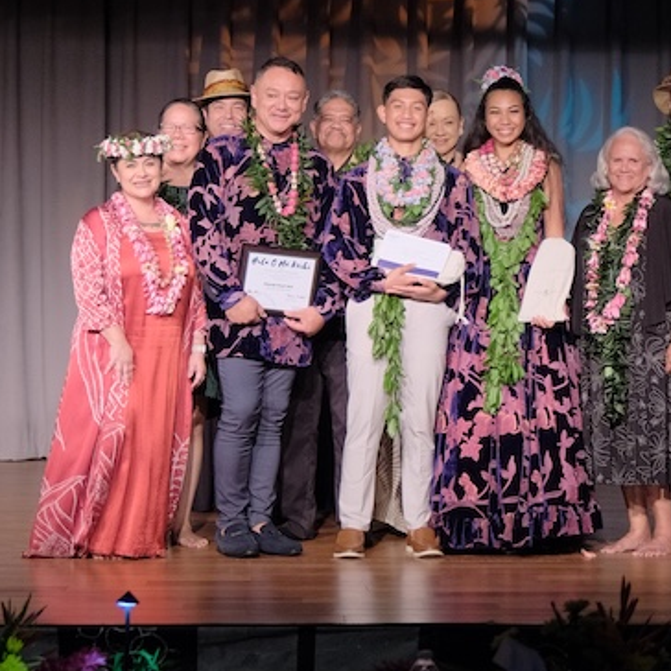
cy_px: 330
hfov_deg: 27.2
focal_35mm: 63
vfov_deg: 27.3
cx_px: 428
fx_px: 1382
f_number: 2.8
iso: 1600
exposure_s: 1/250
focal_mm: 30.2
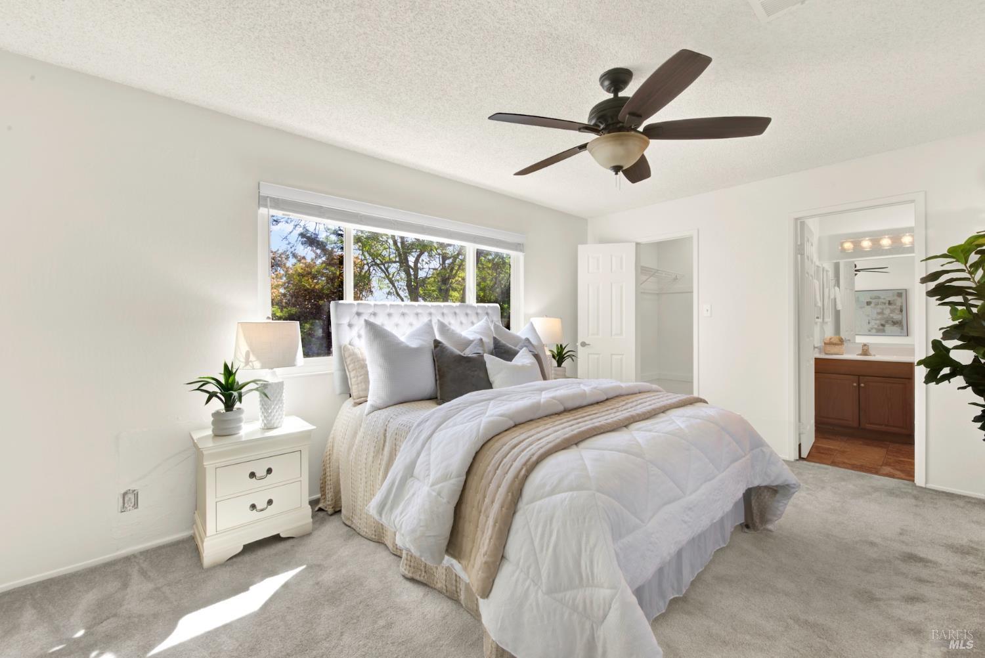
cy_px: 329
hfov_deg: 104.2
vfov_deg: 81.3
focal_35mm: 14
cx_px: 492
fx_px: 383
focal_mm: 14
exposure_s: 1/13
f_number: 14
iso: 100
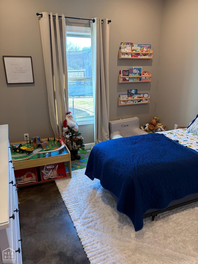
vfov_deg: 67.3
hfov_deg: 53.1
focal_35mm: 26
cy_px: 132
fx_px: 198
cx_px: 99
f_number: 1.6
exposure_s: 1/60
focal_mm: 5.96
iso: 100
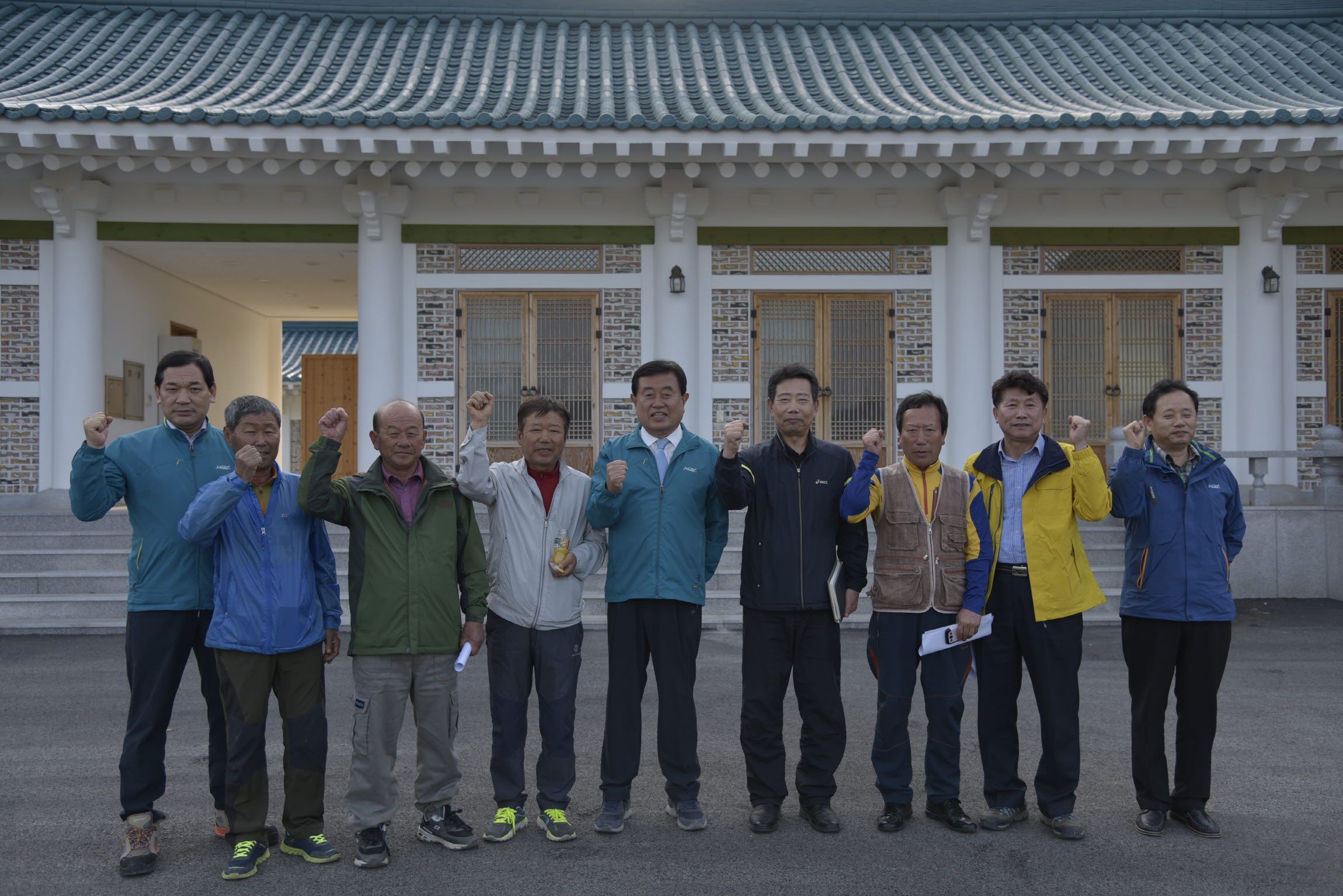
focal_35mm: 32
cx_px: 672
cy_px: 448
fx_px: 1194
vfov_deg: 41.1
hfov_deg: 58.7
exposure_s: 1/125
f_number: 4
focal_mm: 32
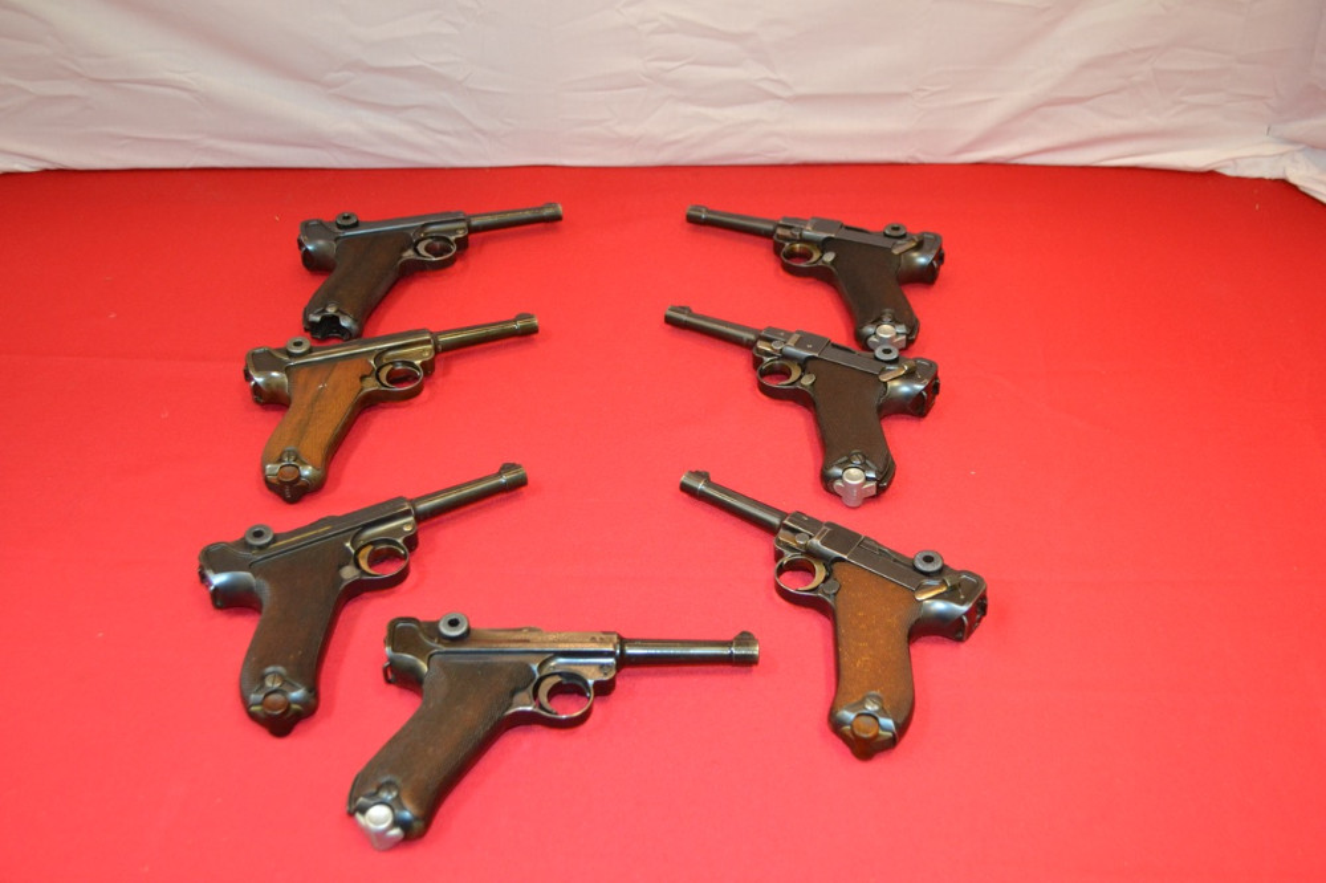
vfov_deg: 34.2
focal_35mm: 39
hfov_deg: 49.6
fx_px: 1436
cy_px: 442
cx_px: 663
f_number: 4.2
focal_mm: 26
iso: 1400
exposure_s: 1/60
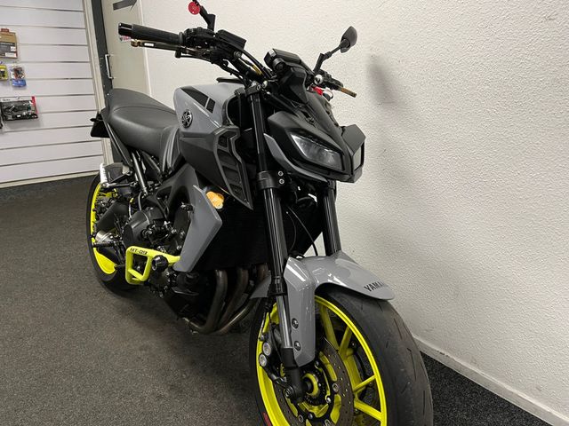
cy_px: 213
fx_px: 427
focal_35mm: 26
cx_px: 284
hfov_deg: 67.3
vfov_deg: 53.1
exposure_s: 1/50
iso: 100
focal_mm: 5.1
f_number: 1.6
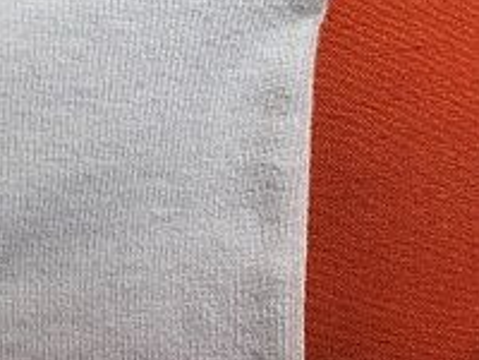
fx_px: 1494
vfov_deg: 12.2
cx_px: -596
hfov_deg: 14.0
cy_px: -359
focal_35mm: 108
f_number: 1.8
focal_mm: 5
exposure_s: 1/180
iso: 80
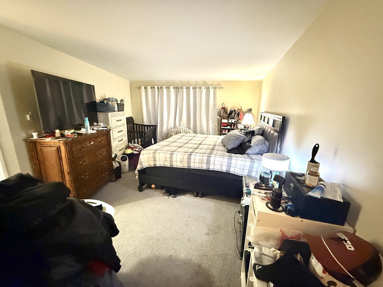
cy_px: 144
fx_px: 155
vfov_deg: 85.7
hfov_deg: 102.1
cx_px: 192
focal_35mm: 14
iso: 1000
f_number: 2.2
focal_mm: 2.22
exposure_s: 1/60
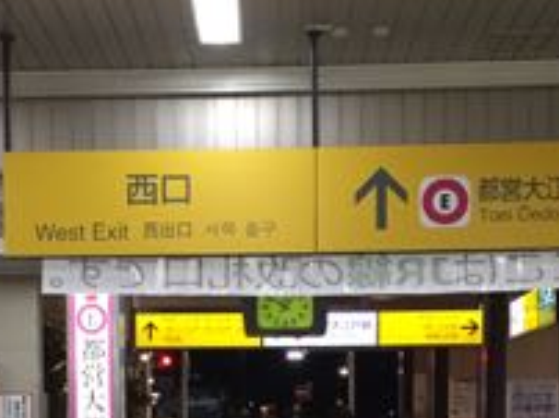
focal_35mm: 92
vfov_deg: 15.4
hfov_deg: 21.3
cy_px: 507
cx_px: 202
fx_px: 1484
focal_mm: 4.15
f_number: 2.2
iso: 50
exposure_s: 1/30
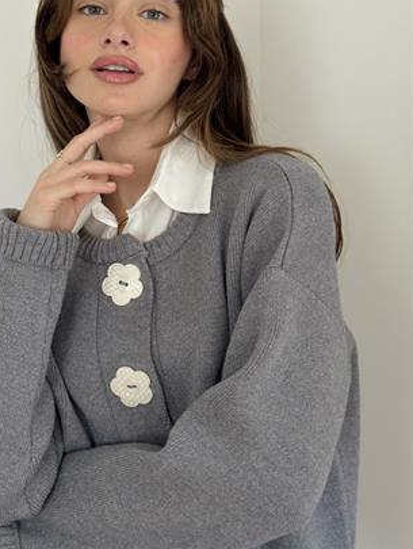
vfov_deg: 30.5
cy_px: 197
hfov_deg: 23.2
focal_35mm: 63
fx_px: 1001
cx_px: 149
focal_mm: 6.76
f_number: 1.78
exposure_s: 1/57
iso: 250
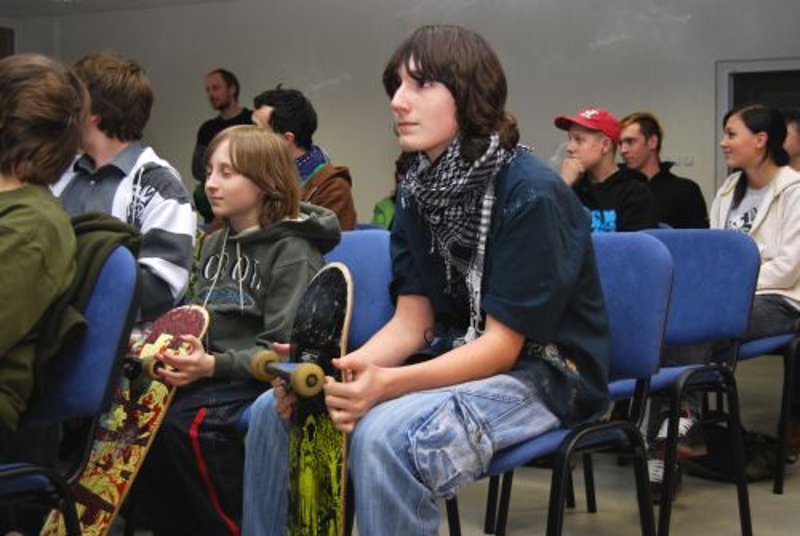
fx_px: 1168
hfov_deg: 37.8
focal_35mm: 52
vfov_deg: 25.8
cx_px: 400
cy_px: 268
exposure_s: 1/60
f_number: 4.8
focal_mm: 35
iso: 400
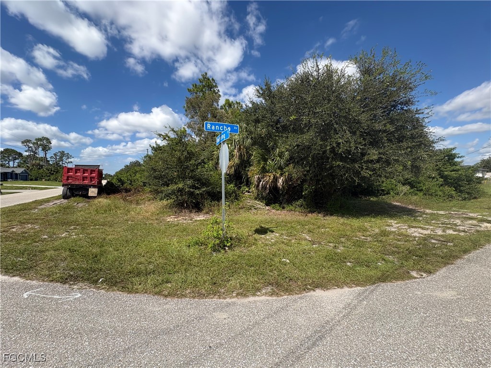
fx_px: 199
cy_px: 184
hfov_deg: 102.1
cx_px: 246
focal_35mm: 14
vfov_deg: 85.7
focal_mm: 2.22
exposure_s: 1/1236
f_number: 2.2
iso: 50
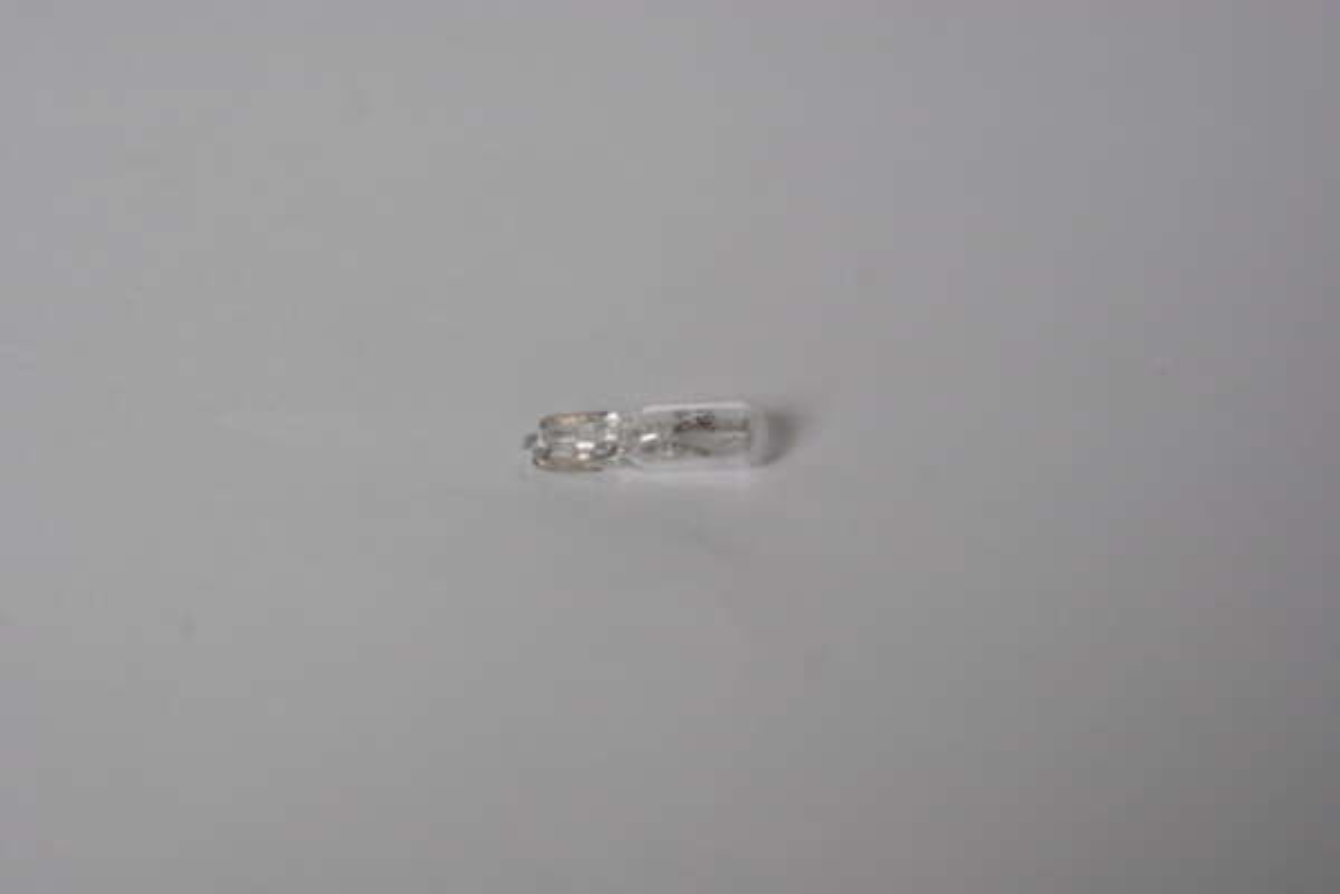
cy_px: 447
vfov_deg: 11.4
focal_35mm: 120
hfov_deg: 17.1
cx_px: 670
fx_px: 4466
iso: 800
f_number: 8
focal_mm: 80
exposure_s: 1/90
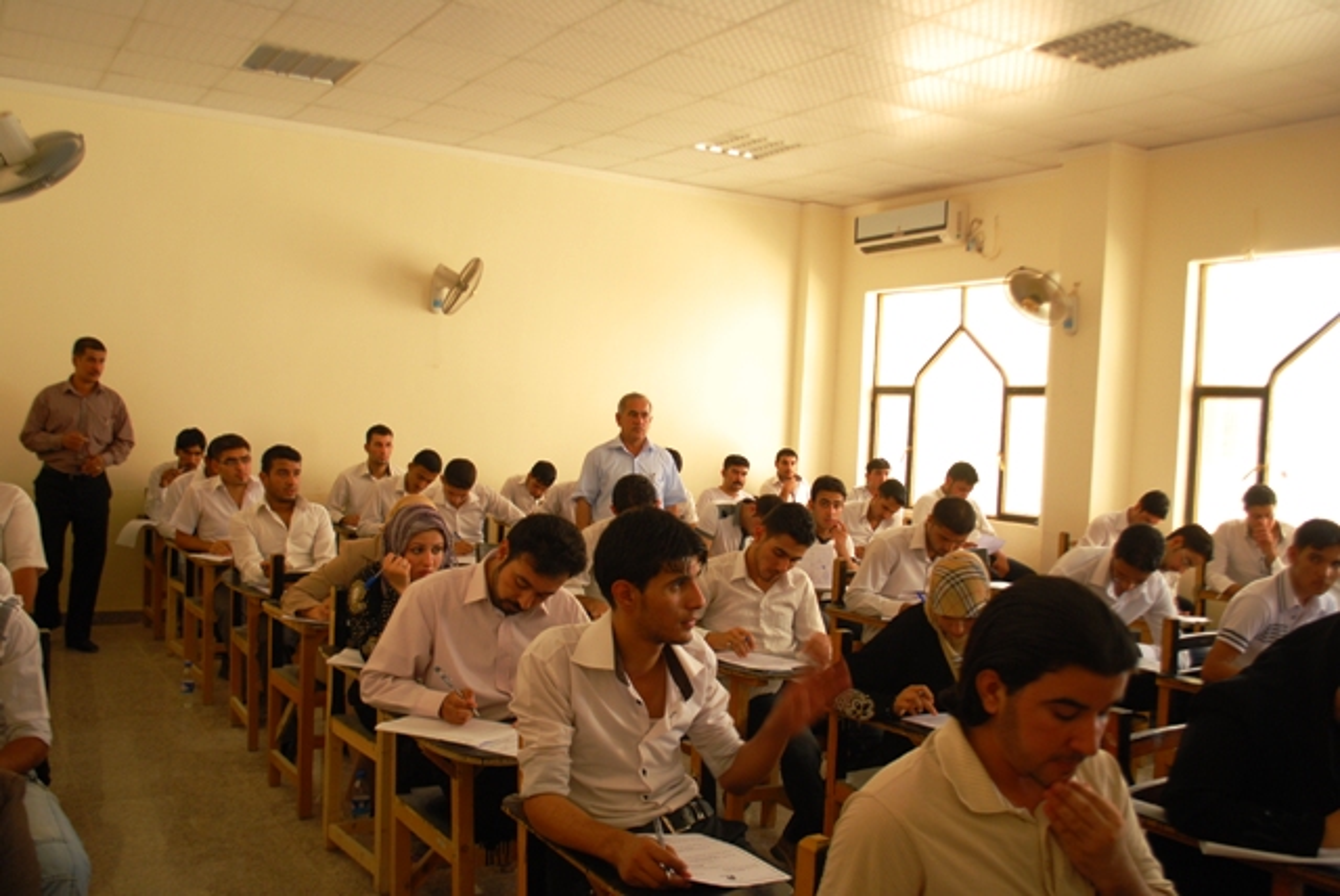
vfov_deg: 40.0
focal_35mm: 33
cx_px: 670
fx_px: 1229
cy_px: 448
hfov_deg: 57.2
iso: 400
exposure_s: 1/30
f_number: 4
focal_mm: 22
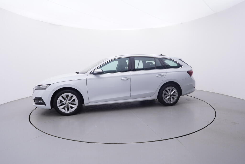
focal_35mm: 22
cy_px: 82
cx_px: 122
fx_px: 153
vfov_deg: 56.2
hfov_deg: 77.3
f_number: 5
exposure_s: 1/80
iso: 200
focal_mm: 15
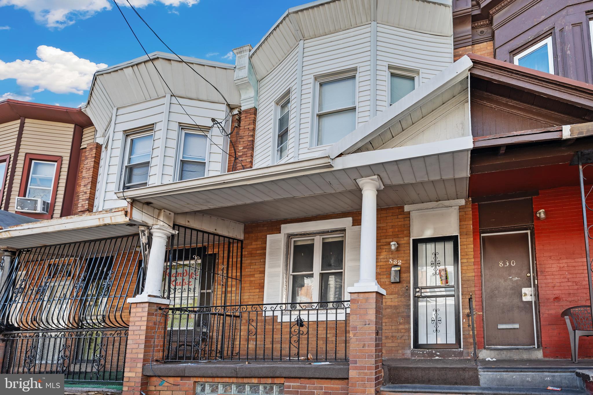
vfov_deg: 68.9
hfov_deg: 91.6
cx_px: 296
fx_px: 288
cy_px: 198
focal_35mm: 18
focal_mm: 17.5
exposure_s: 1/200
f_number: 4
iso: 100
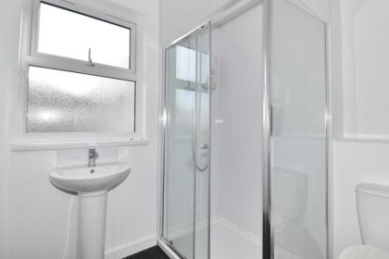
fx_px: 184
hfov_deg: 93.3
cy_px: 125
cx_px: 200
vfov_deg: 70.4
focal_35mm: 17
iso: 400
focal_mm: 10
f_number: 13
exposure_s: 1/60
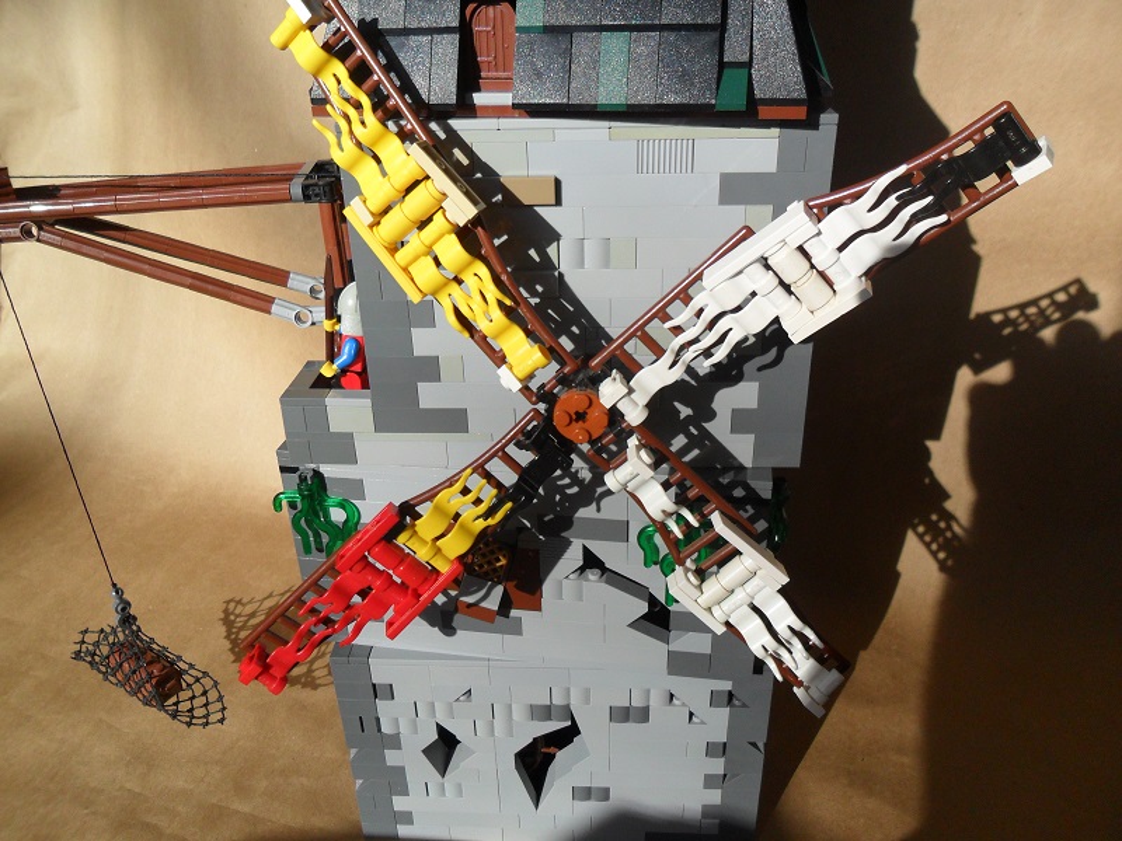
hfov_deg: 65.3
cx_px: 561
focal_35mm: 27
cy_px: 420
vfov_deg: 51.4
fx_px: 875
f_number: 3.5
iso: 100
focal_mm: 4.9
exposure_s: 1/750
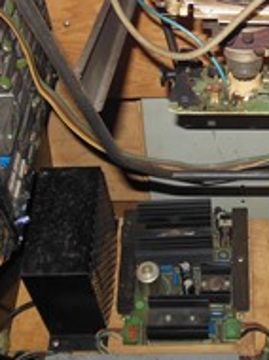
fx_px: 613
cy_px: 161
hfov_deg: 24.0
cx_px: 250
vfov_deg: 32.7
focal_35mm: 59
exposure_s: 1/25
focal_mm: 4.5
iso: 200
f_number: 3.2
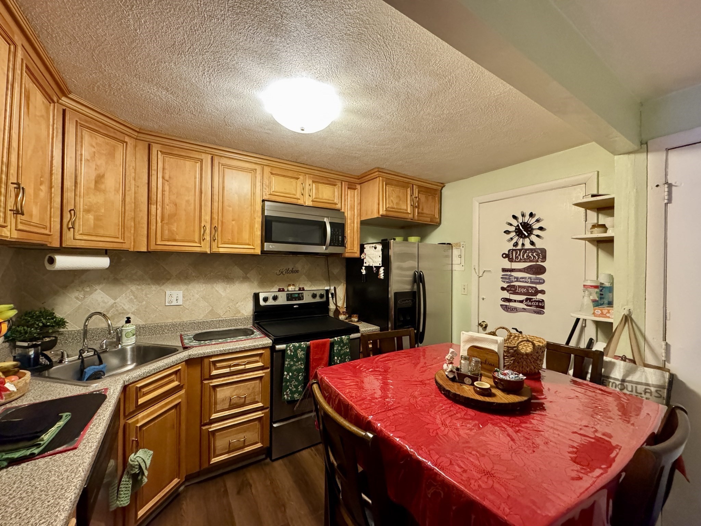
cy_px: 263
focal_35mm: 14
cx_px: 350
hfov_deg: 102.1
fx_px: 284
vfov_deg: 85.7
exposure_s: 1/60
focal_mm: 2.22
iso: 1250
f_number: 2.2
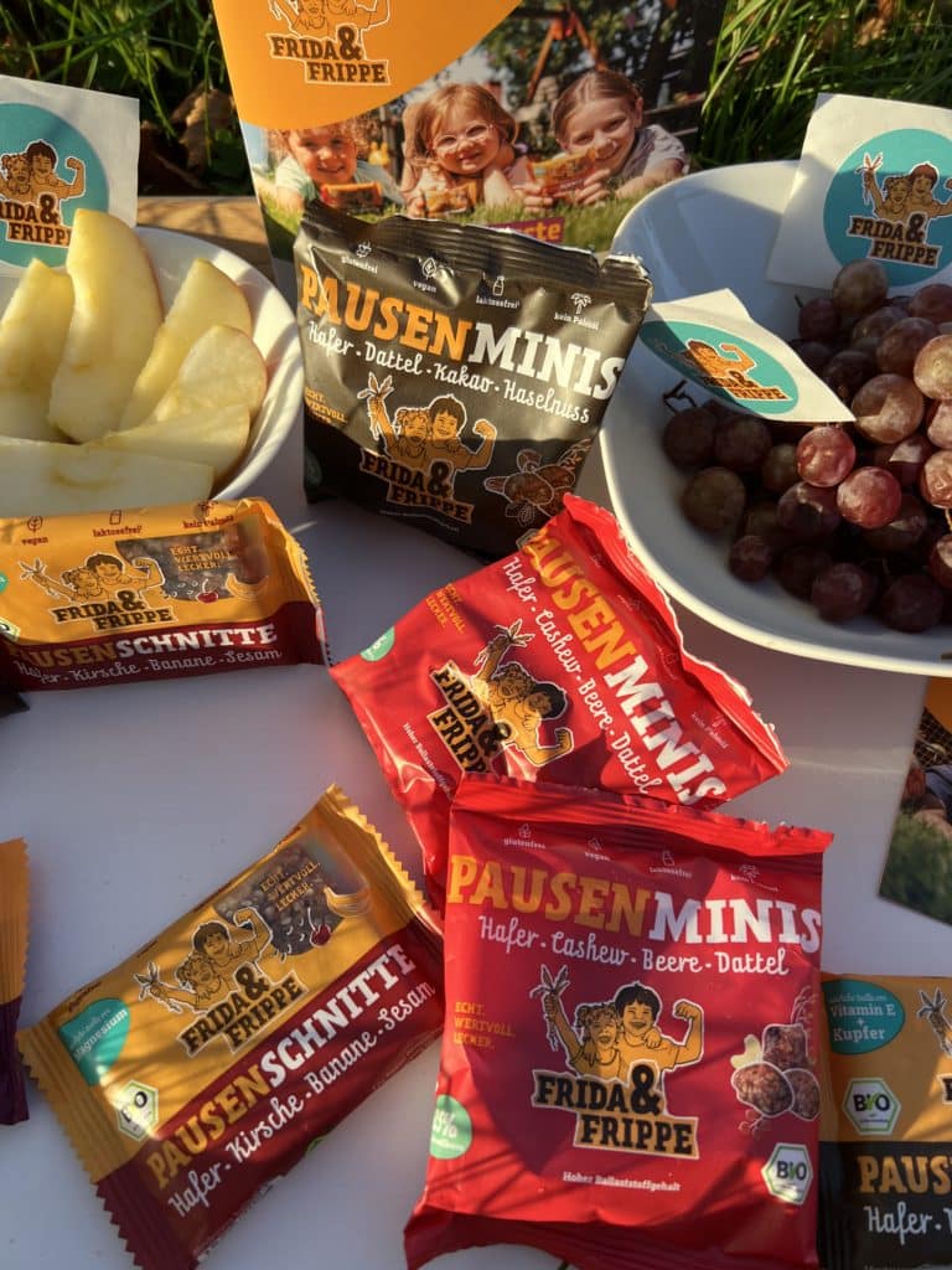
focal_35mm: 26
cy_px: 635
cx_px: 476
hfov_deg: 53.1
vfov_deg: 67.3
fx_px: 953
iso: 50
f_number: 1.5
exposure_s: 1/1038
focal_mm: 5.7
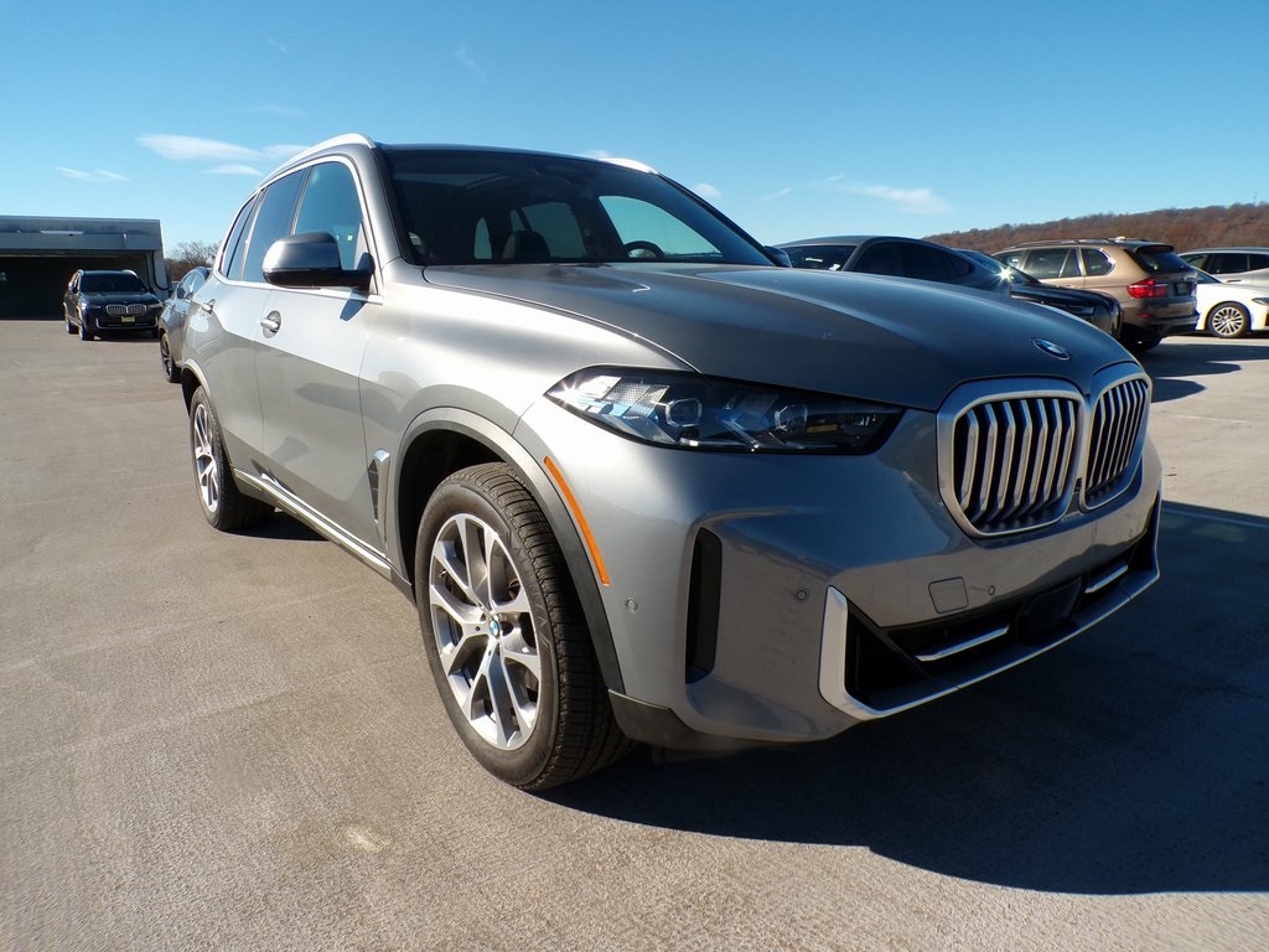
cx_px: 634
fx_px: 880
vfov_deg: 56.8
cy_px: 476
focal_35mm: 24
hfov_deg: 71.6
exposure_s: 1/640
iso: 100
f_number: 4.4
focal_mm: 4.3
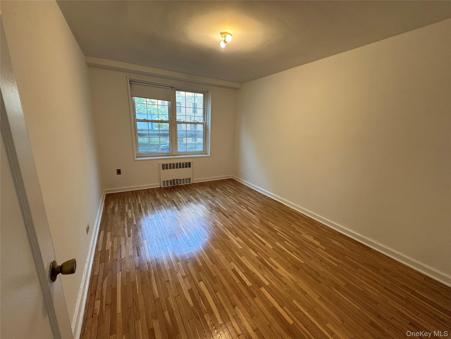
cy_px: 170
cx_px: 226
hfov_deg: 102.1
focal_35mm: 14
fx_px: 182
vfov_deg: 85.7
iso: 200
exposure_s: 1/120
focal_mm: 2.22
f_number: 2.2
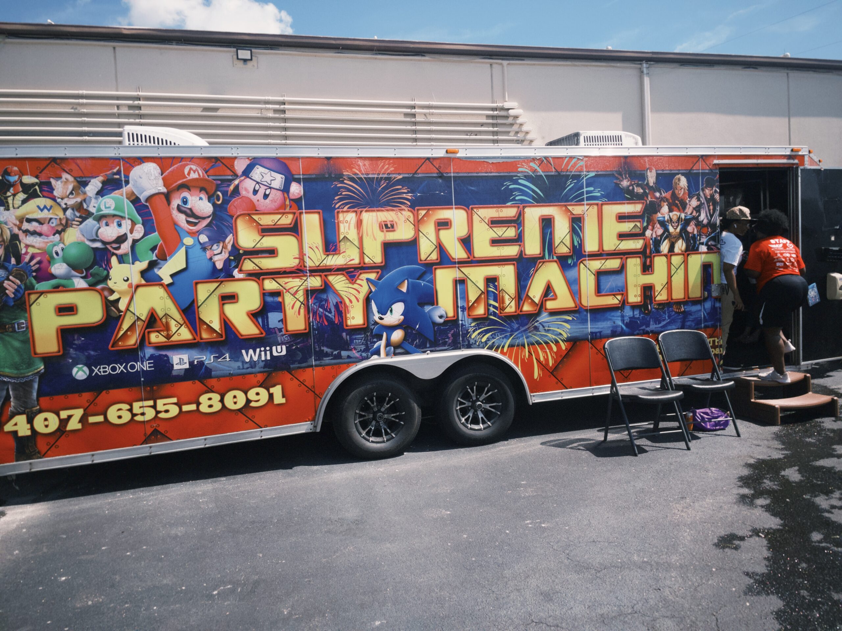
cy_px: 316
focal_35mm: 26
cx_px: 421
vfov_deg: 53.1
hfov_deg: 67.3
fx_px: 632
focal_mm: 4.2
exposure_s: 1/5291
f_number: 1.6
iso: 32
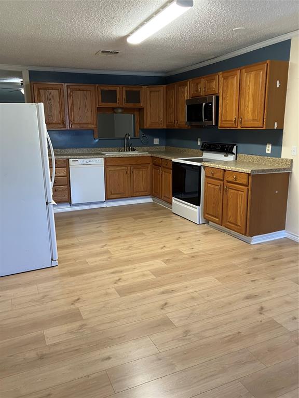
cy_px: 199
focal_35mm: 28
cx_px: 150
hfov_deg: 49.7
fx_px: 322
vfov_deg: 63.4
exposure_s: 1/60
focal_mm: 3.99
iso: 160
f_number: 1.8
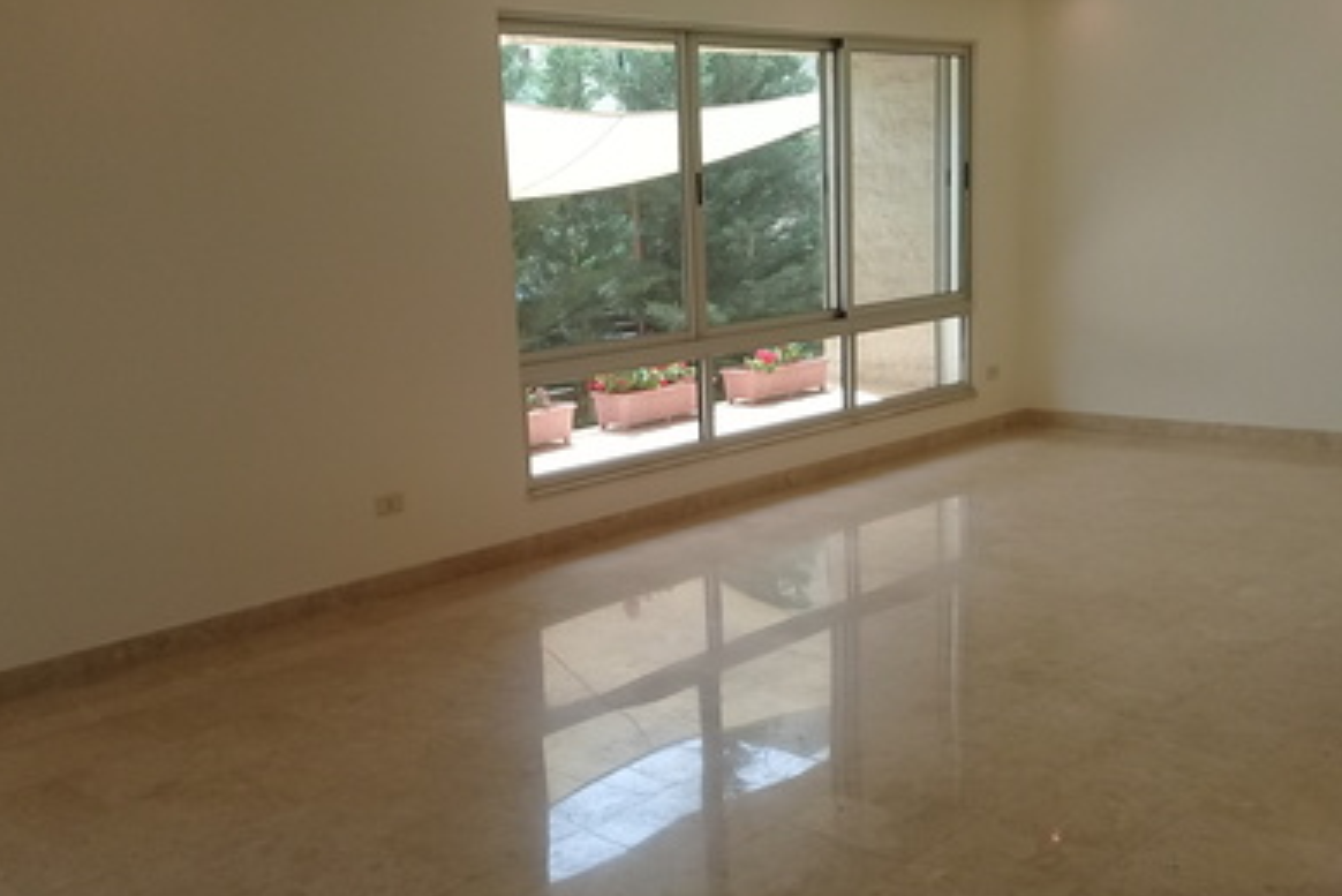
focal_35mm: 38
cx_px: 642
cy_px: 503
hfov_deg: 50.7
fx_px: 1417
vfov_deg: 35.0
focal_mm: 3.3
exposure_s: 1/228
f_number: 2.2
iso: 50
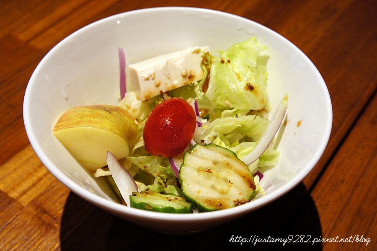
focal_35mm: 44
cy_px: 126
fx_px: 455
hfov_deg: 45.0
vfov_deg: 30.8
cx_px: 188
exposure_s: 1/40
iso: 1600
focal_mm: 29
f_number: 7.1
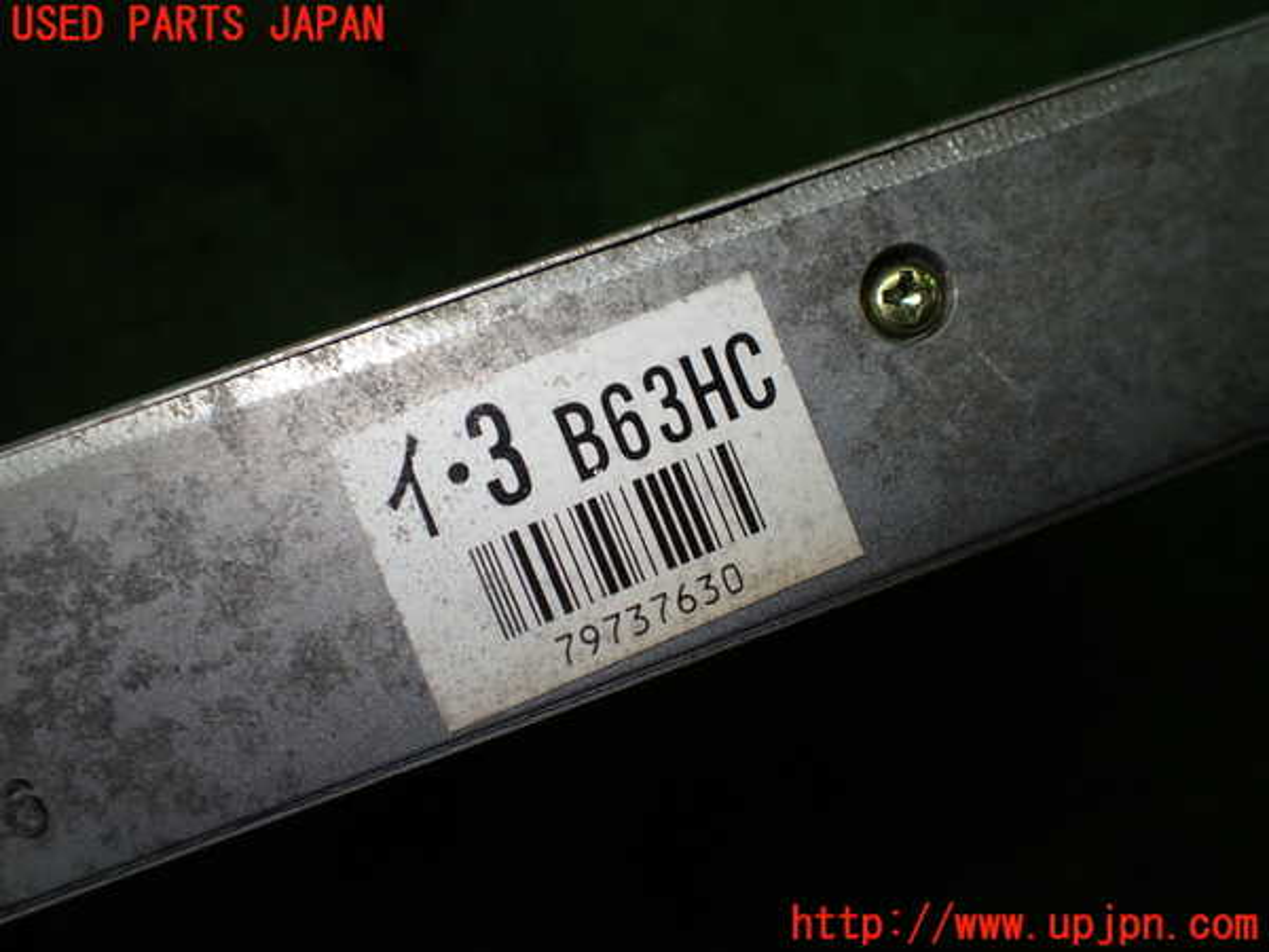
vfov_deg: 46.8
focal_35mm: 30
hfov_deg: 60.0
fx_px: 1100
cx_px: 634
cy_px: 476
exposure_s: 1/200
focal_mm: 5.4
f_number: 2.3
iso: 100
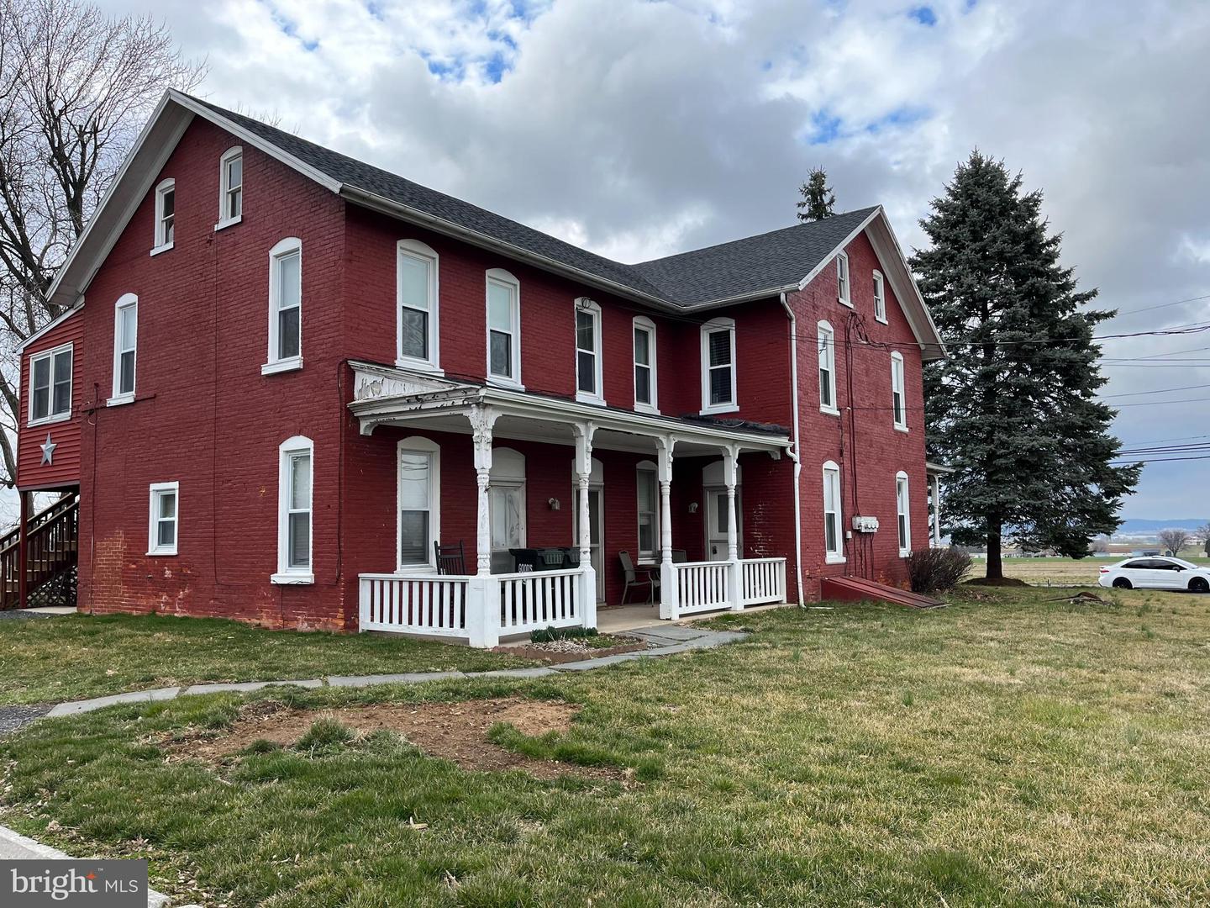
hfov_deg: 67.3
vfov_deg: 53.1
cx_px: 605
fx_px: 909
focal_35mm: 26
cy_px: 454
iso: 50
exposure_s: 1/756
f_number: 1.6
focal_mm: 5.1
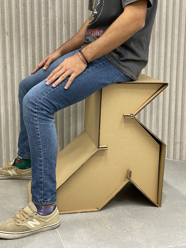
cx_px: 93
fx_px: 437
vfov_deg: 31.7
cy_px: 120
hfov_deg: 24.0
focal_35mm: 61
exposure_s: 1/50
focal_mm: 6
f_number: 2
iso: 125
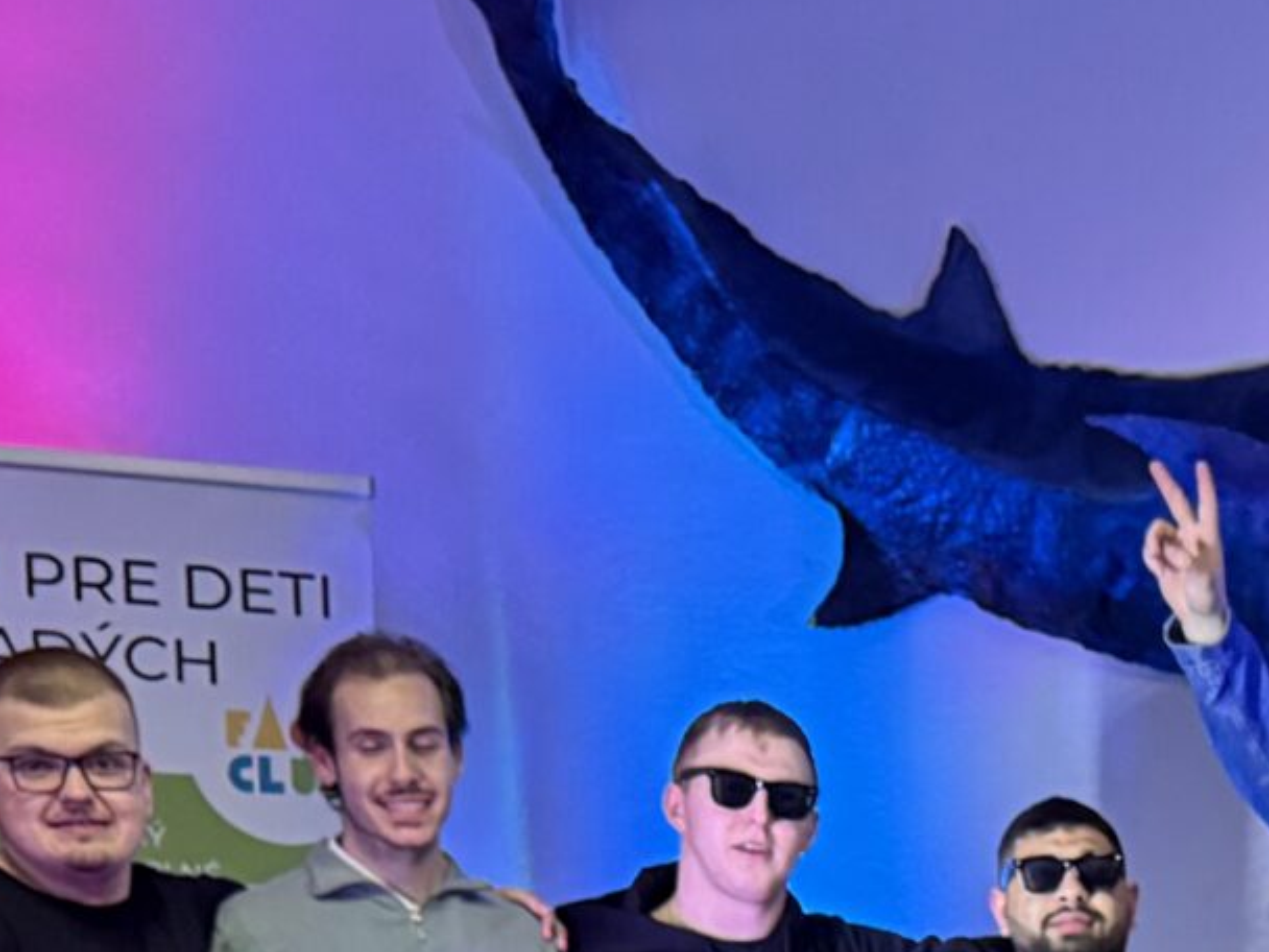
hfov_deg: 18.7
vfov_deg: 12.9
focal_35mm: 101
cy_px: 1837
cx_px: 1403
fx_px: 3703
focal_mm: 6.76
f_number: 1.78
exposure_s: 1/60
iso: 800
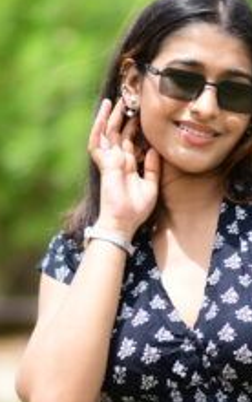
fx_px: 4537
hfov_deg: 3.2
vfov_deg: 5.1
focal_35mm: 414
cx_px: 194
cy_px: 271
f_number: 1.8
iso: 160
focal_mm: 85
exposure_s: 1/5000
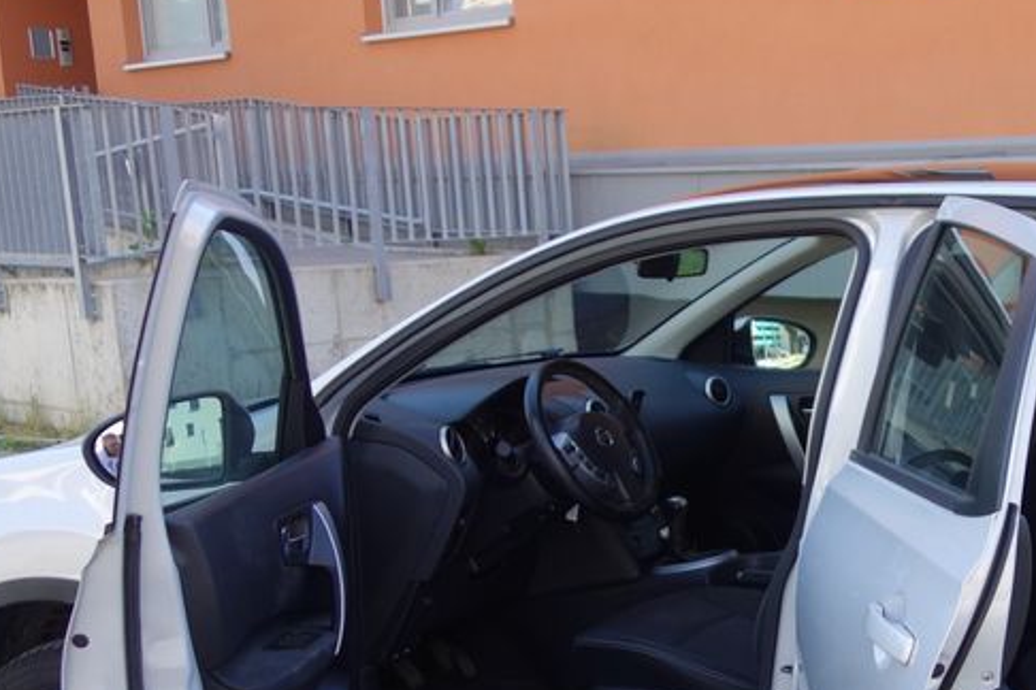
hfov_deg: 32.3
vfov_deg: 22.7
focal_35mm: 59
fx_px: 1698
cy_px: 527
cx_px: 927
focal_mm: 10.4
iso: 125
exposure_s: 1/400
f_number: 1.8
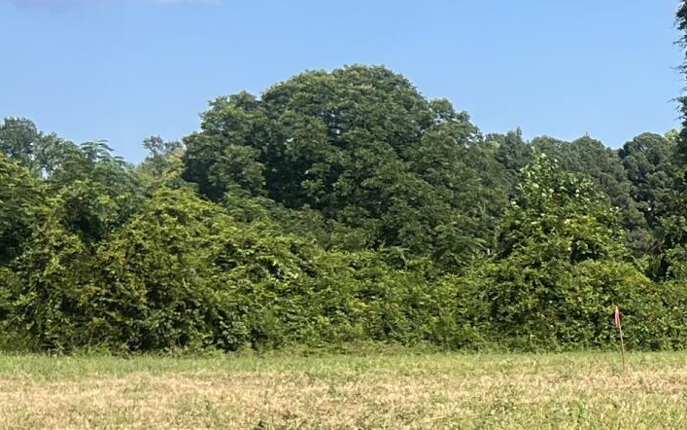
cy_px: 541
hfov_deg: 15.9
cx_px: 1118
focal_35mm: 117
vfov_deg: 11.0
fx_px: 2191
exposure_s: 1/2513
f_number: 1.5
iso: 50
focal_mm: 5.7
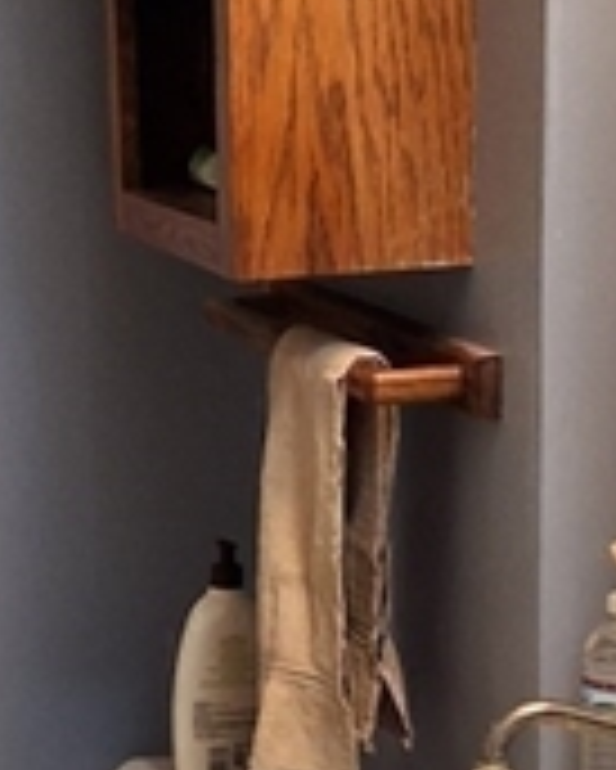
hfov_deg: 12.3
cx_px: -121
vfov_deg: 15.4
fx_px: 2801
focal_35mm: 123
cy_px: 702
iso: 160
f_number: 1.9
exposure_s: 1/30
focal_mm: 2.91
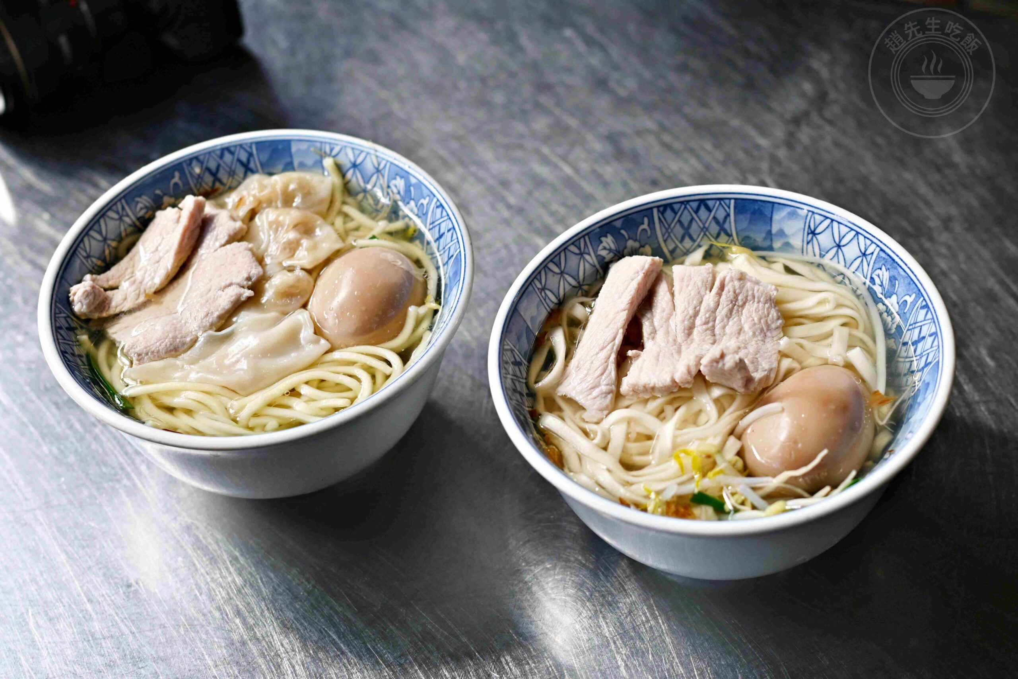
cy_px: 340
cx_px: 509
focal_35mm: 75
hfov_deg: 27.0
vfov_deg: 18.2
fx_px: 2121
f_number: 3.2
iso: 140
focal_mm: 50
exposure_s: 1/200
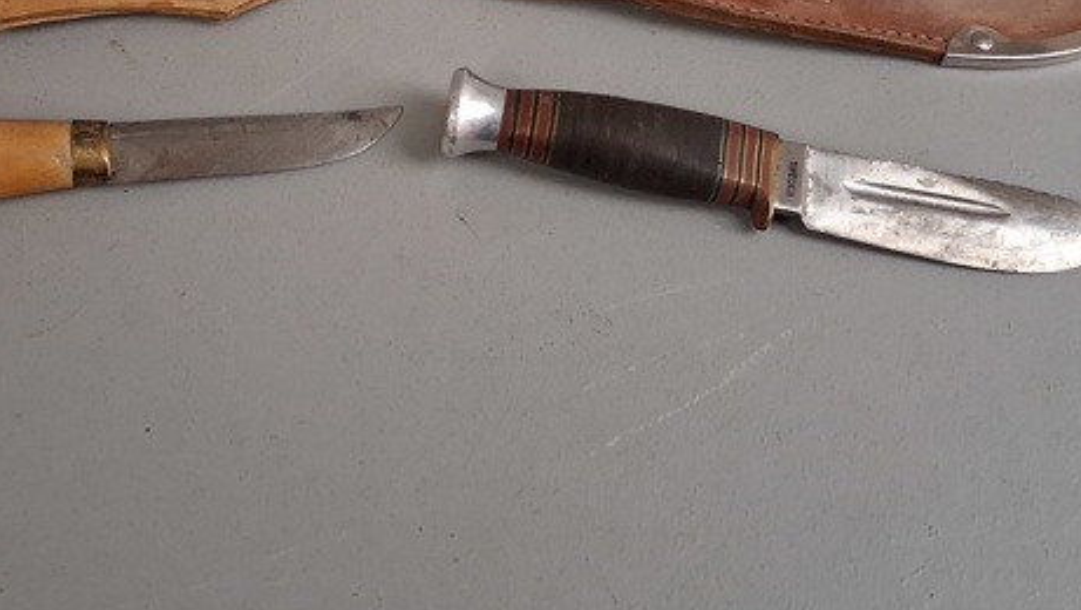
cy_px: 45
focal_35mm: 51
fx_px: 1463
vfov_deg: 22.9
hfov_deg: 40.4
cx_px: 424
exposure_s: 1/100
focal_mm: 4
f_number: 1.8
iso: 400
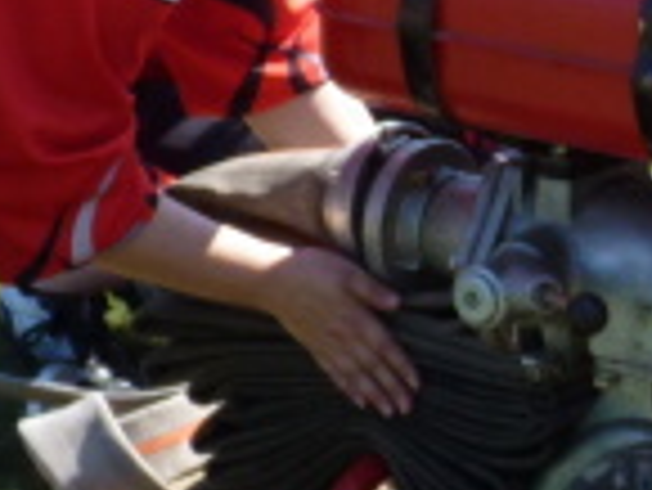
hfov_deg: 8.6
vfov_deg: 6.7
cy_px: -49
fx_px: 4166
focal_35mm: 221
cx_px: 1225
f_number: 3
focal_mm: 7.6
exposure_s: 1/500
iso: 100
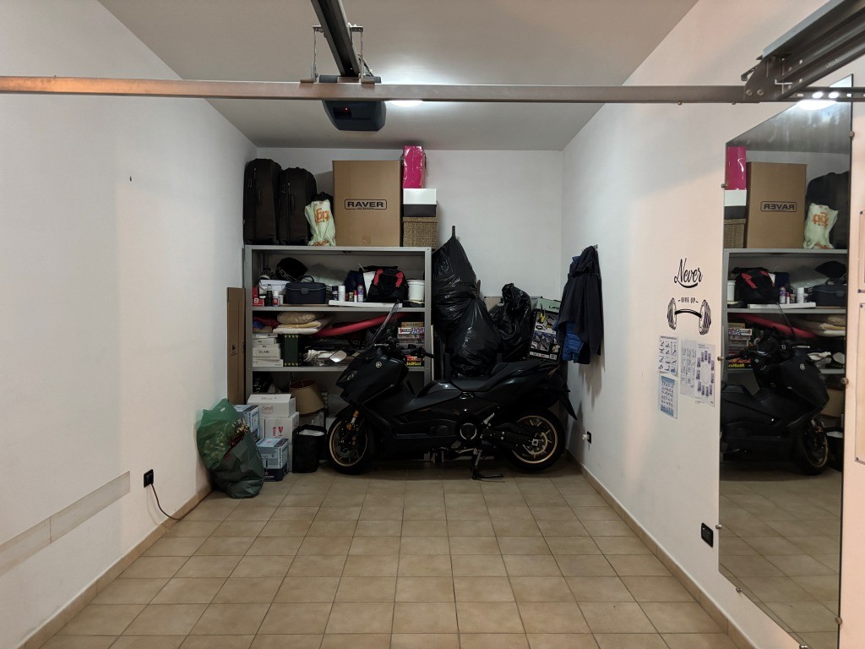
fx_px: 650
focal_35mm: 26
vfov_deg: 53.1
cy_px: 324
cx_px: 432
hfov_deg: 67.3
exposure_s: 1/33
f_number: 1.6
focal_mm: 5.96
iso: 640
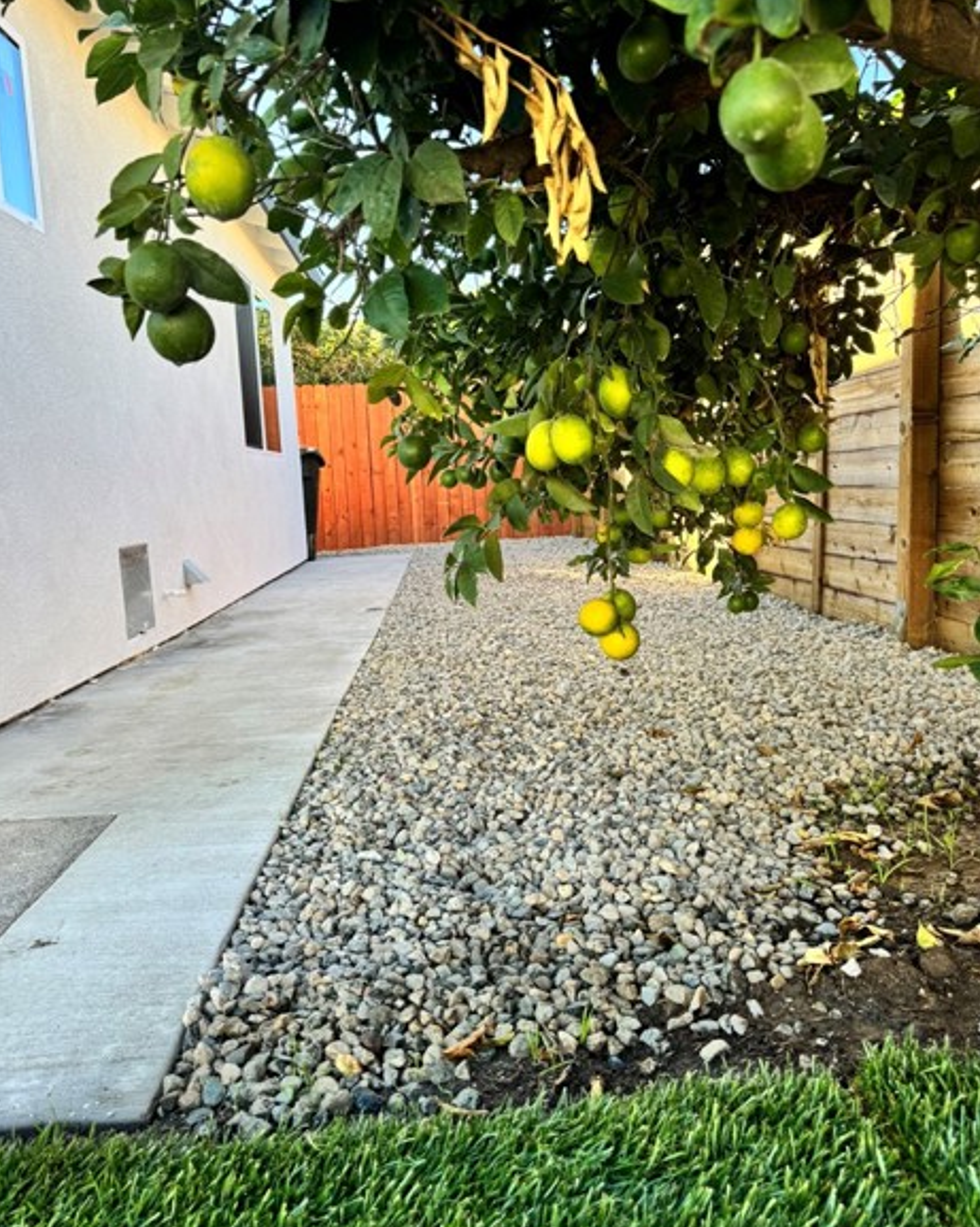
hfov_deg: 54.9
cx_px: 472
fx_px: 943
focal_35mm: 26
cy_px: 606
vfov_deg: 66.1
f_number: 1.78
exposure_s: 1/460
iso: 80
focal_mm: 6.76
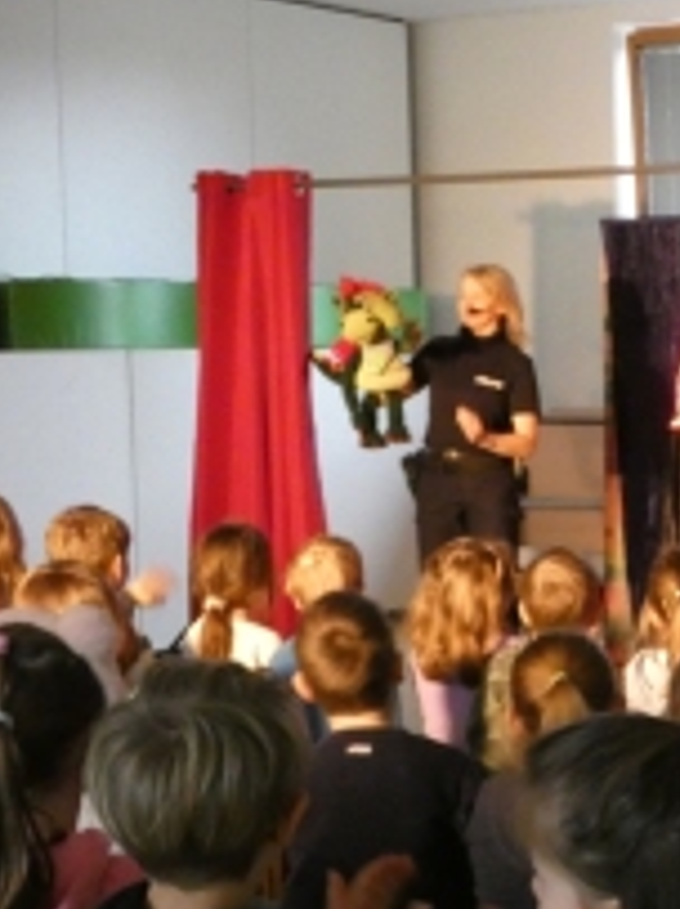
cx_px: 769
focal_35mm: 77
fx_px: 2019
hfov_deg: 18.3
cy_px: 533
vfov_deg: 25.3
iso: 1600
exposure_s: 1/40
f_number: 3.6
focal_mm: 7.1
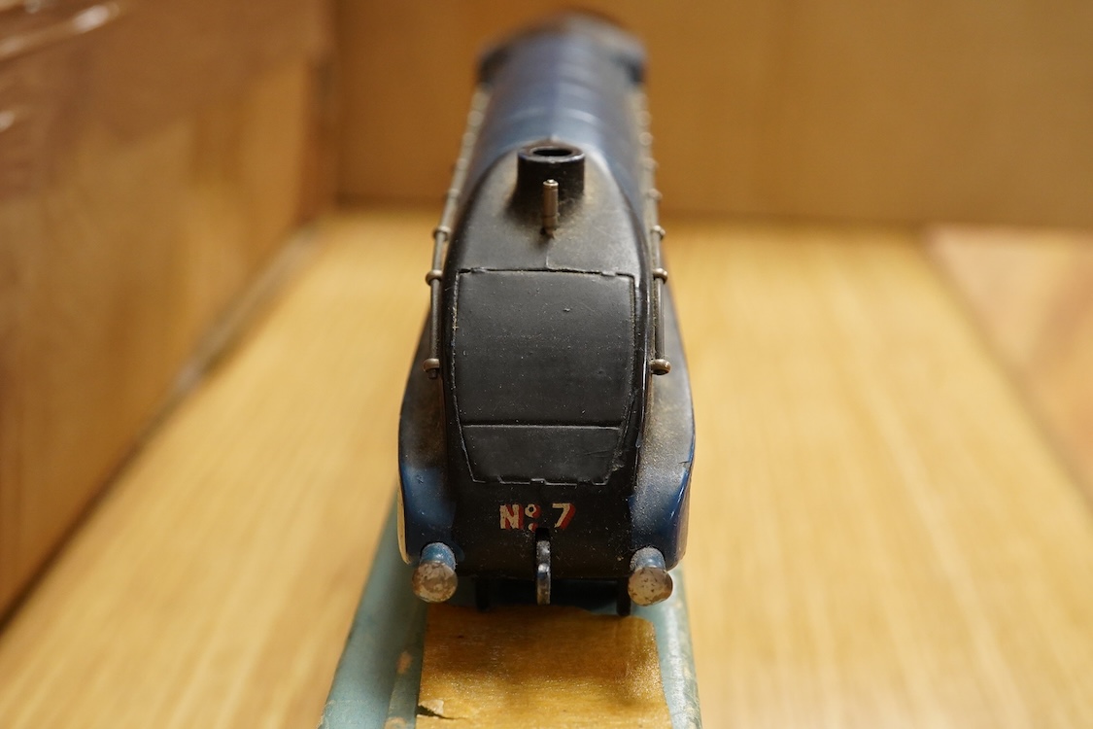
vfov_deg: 29.9
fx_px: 1366
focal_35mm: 45
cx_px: 546
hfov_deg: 43.6
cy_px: 364
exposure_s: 1/80
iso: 2500
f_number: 10
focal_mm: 30
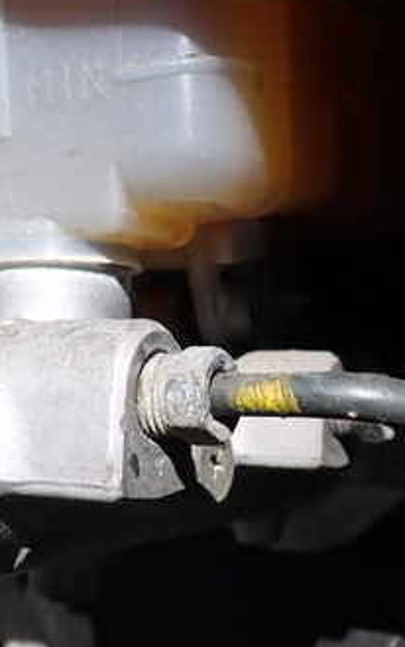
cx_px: 83
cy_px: 352
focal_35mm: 58
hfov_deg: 22.1
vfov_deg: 35.1
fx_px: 1023
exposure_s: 1/640
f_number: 3.2
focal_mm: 5.4
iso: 100
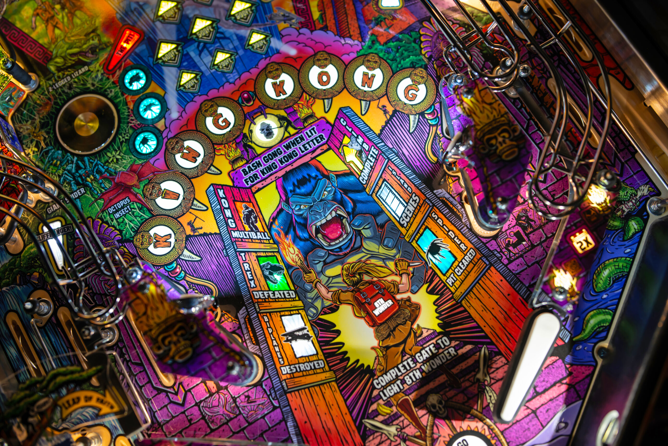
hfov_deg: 54.4
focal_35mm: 35
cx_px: 334
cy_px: 223
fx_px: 650
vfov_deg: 37.9
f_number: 2.2
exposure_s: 1/80
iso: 320
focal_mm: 35
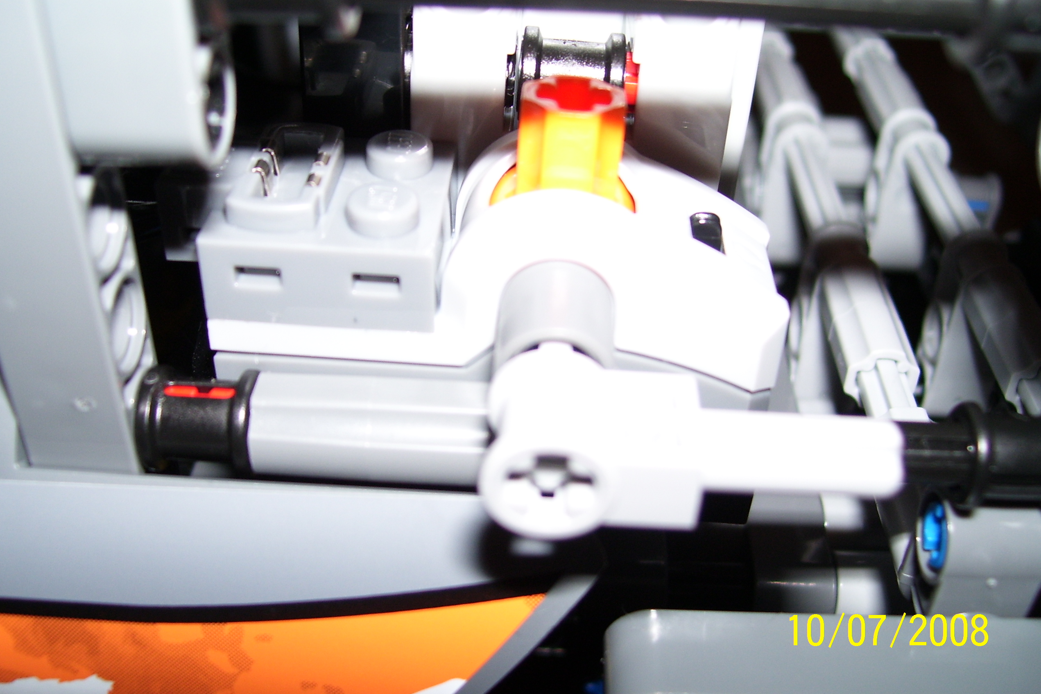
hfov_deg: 49.6
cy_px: 332
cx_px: 516
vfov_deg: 34.2
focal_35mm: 39
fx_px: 1128
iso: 80
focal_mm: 6
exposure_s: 1/60
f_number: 2.7
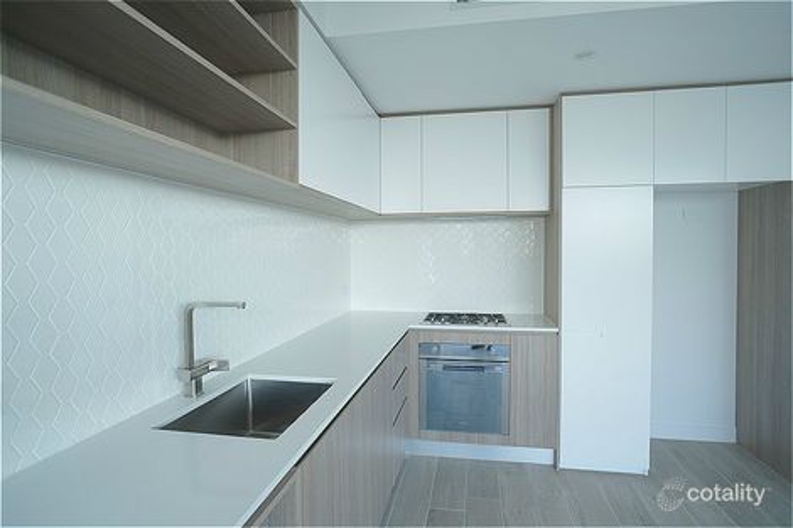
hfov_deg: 73.8
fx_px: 528
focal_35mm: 24
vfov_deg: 53.1
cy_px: 264
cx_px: 396
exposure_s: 1/60
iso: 250
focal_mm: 16
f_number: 4
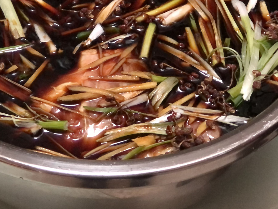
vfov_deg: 11.7
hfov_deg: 15.6
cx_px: 75
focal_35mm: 126
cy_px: 49
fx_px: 1012
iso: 400
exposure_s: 1/30
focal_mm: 6.6
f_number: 2.8
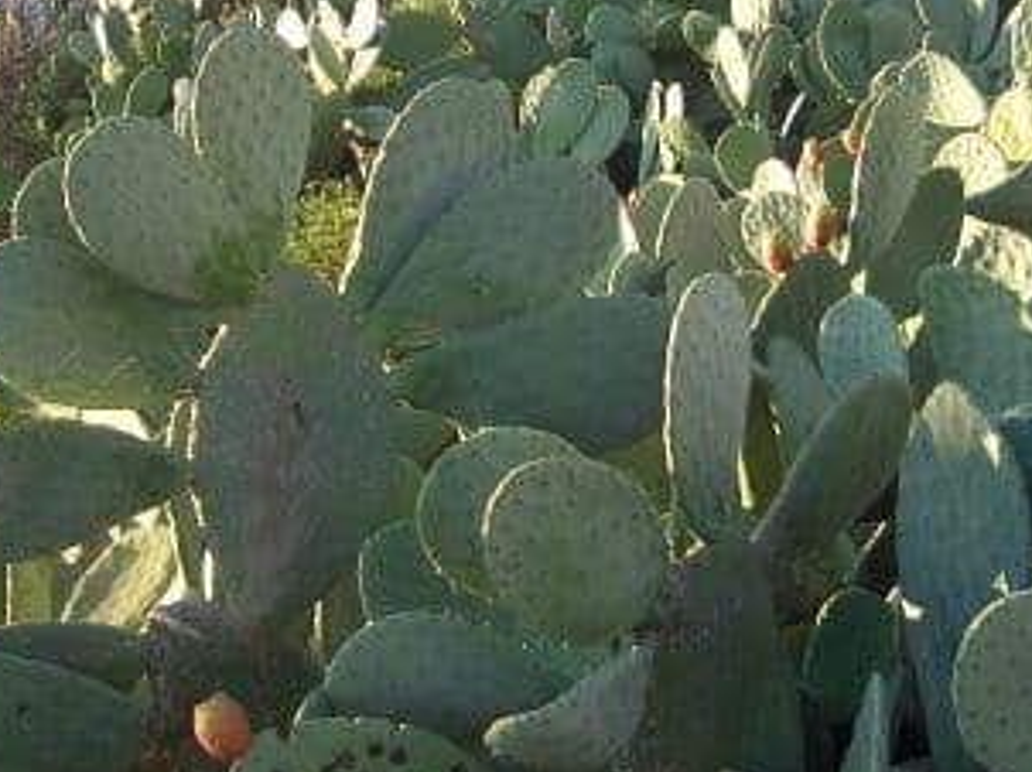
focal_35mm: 71
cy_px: 181
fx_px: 2115
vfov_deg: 20.5
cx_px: 451
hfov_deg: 27.4
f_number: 2.8
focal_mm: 8
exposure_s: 1/200
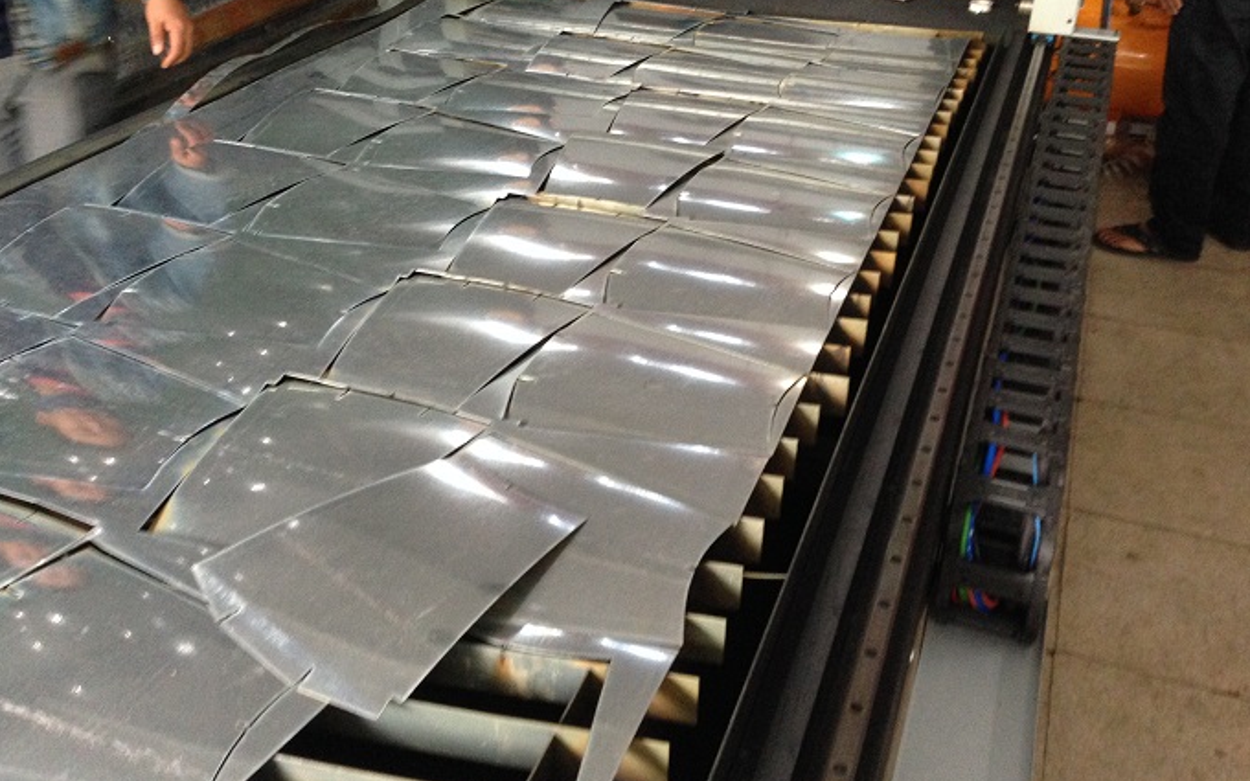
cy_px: 319
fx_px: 1226
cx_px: 632
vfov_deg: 35.2
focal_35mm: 36
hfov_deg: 54.0
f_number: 2.4
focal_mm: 4.12
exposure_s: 1/20
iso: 250
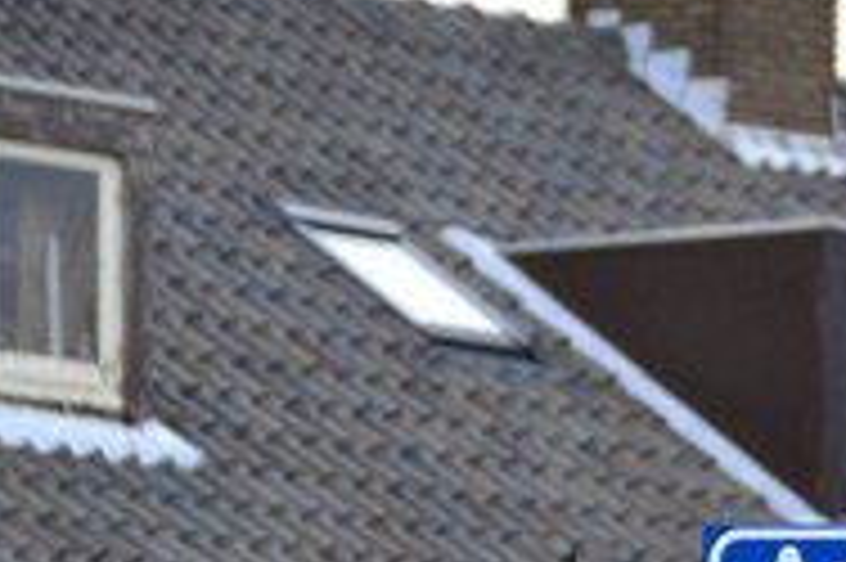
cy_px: 791
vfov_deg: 2.4
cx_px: 756
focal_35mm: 576
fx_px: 13524
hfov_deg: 3.6
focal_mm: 120
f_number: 8
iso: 1600
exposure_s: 1/1000
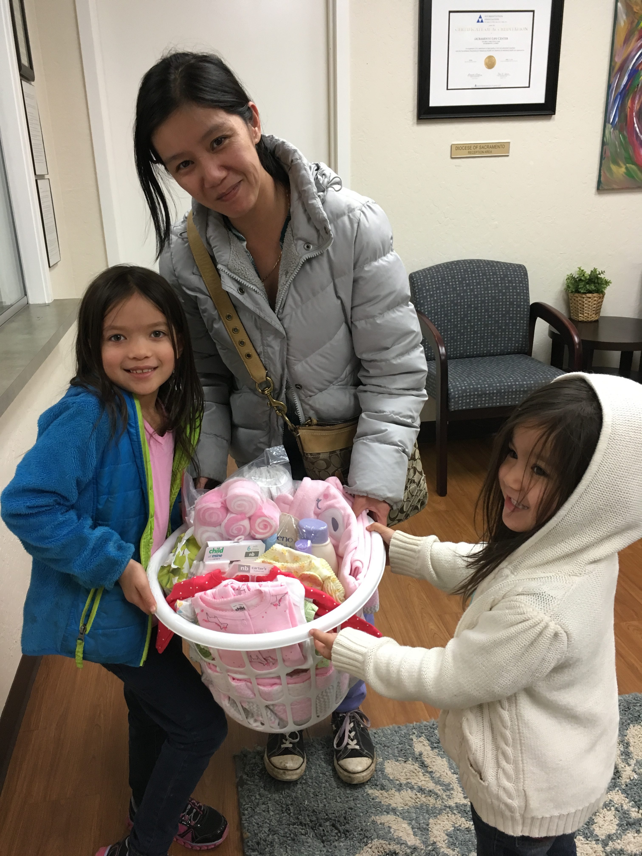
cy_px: 428
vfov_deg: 61.7
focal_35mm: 29
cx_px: 321
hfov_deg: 48.2
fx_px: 717
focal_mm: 4.15
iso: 100
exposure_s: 1/30
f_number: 2.2
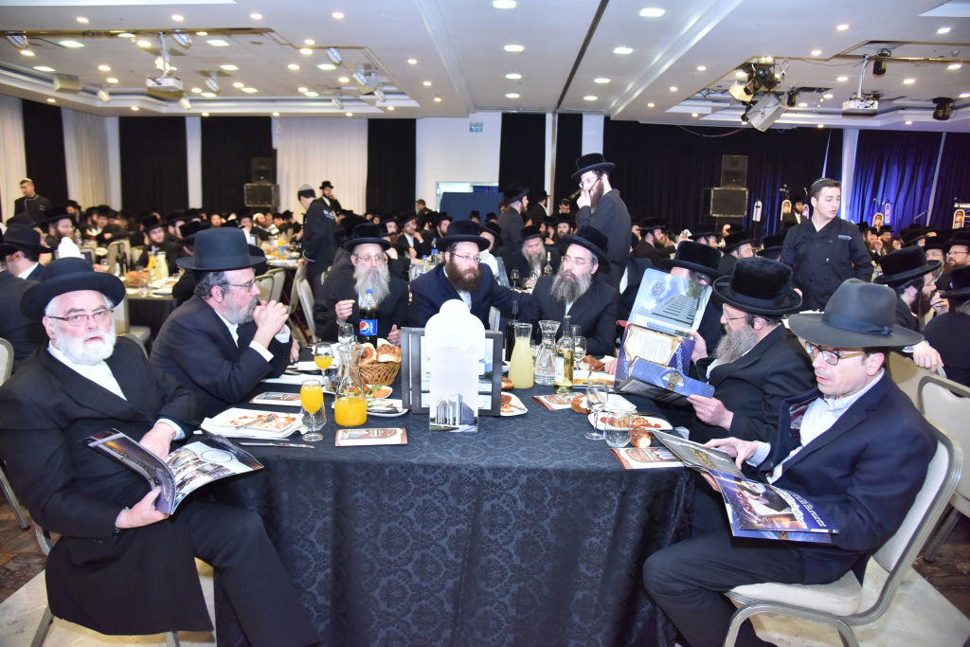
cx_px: 485
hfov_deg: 73.7
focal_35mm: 24
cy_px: 324
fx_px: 647
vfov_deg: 53.1
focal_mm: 24
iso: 2000
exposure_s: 1/125
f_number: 4
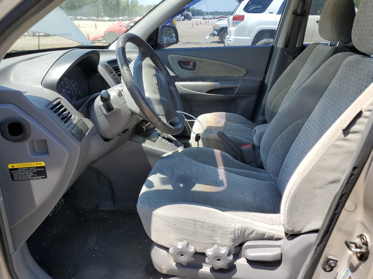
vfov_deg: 53.1
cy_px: 140
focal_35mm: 26
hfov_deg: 67.3
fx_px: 280
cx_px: 186
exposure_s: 1/909
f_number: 1.5
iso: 50
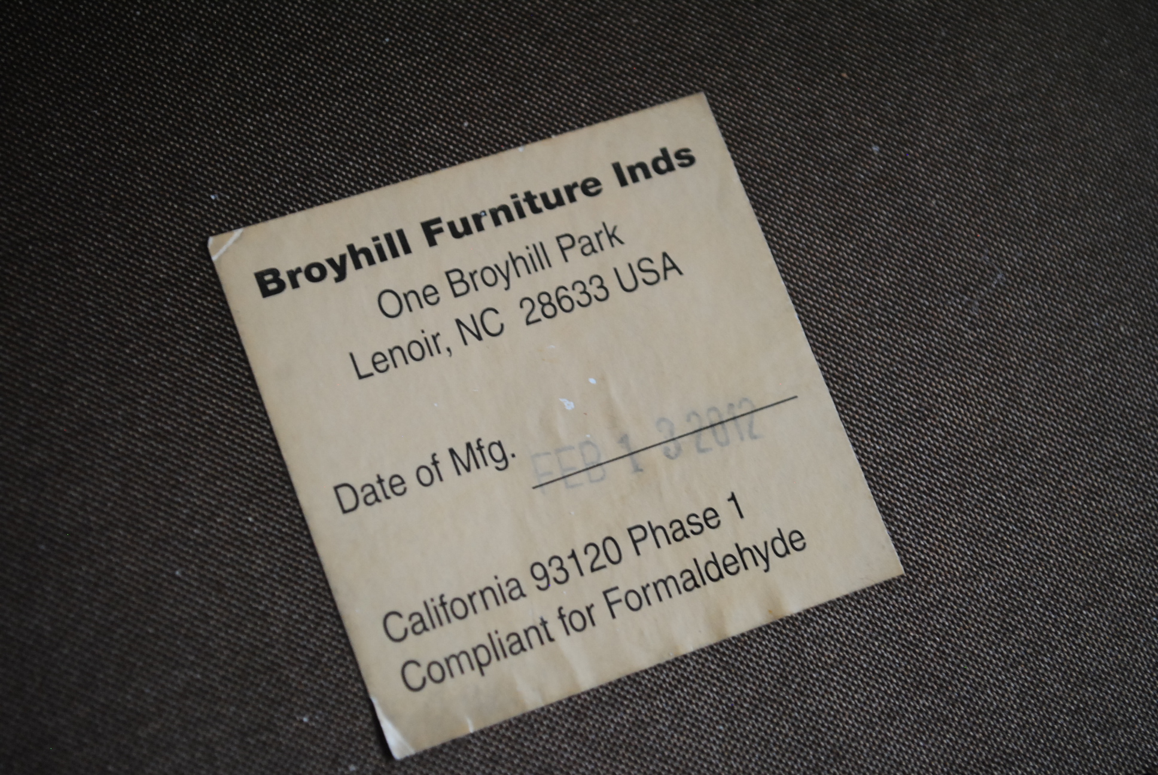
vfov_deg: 18.2
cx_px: 579
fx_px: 2415
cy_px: 388
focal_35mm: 75
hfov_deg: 27.0
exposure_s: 1/10
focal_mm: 50
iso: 800
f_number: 5.6
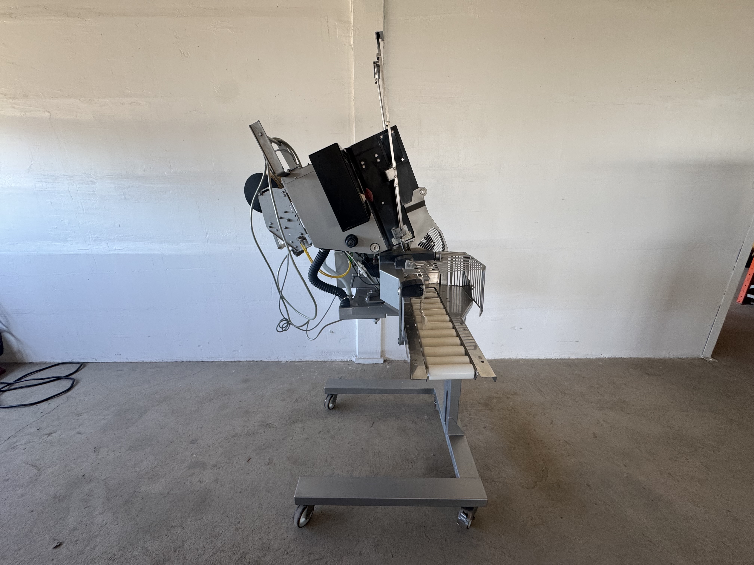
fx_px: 305
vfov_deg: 85.7
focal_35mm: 14
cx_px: 377
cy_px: 282
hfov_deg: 102.1
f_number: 2.2
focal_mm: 2.22
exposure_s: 1/99
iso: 160
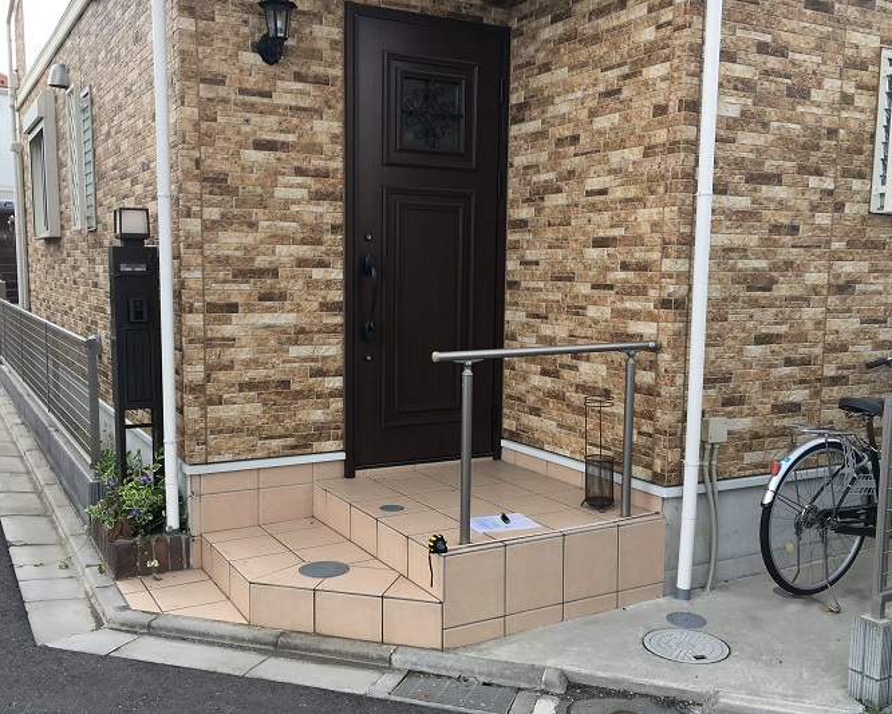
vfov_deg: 43.3
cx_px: 408
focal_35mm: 34
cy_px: 380
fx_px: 898
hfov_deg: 52.8
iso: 25
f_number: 2.2
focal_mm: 4.15
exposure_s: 1/144
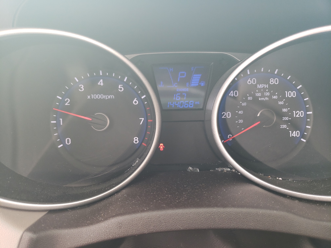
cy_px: 124
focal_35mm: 26
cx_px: 166
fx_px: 249
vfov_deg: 53.1
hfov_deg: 67.3
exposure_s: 1/50
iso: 53
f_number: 1.5
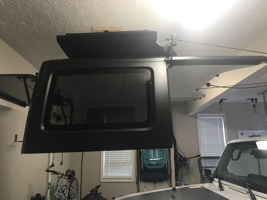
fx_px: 216
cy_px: 100
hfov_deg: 63.4
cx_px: 134
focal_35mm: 28
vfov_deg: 49.7
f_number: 1.8
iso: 50
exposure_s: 1/15
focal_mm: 3.99
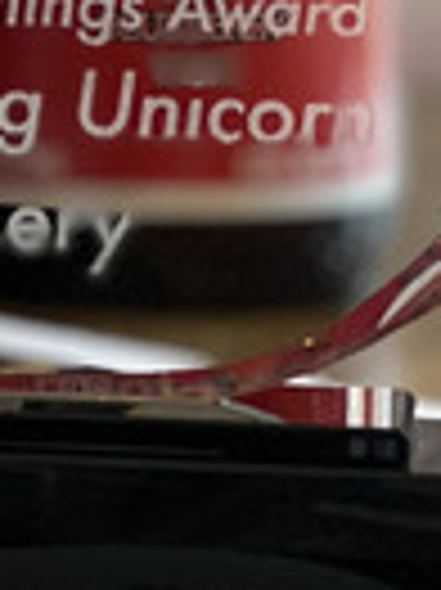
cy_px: -549
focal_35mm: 354
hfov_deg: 4.2
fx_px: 6023
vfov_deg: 5.5
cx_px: -180
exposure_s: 1/92
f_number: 2.8
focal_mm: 9
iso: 250
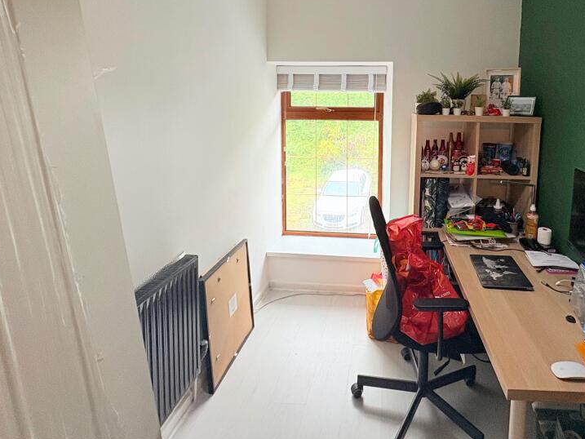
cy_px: 135
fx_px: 338
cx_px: 379
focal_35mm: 20
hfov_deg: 79.6
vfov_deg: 63.7
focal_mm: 2.22
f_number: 2.2
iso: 125
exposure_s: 1/99
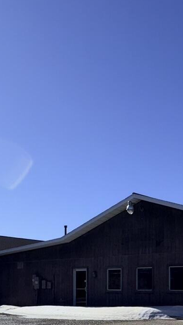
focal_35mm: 46
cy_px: 273
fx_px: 397
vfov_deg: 42.0
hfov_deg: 25.4
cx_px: 151
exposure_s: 1/2611
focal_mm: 2.22
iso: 16
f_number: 2.2
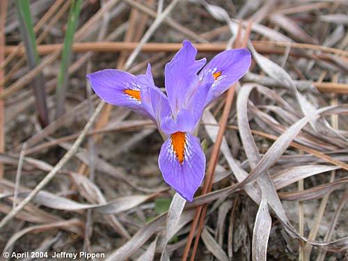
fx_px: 744
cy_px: 130
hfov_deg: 26.3
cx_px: 174
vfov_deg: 19.9
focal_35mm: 74
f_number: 4.3
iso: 100
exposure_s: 1/119
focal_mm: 15.3
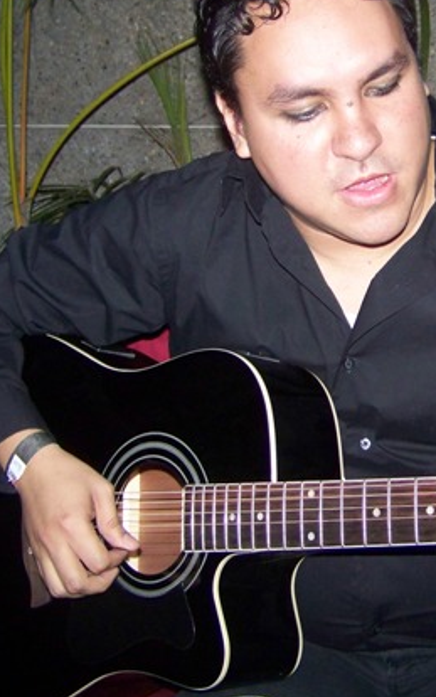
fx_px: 1121
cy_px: 298
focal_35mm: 59
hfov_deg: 21.5
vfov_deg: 34.5
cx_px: 387
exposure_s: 1/30
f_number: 2.8
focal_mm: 5.85
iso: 200
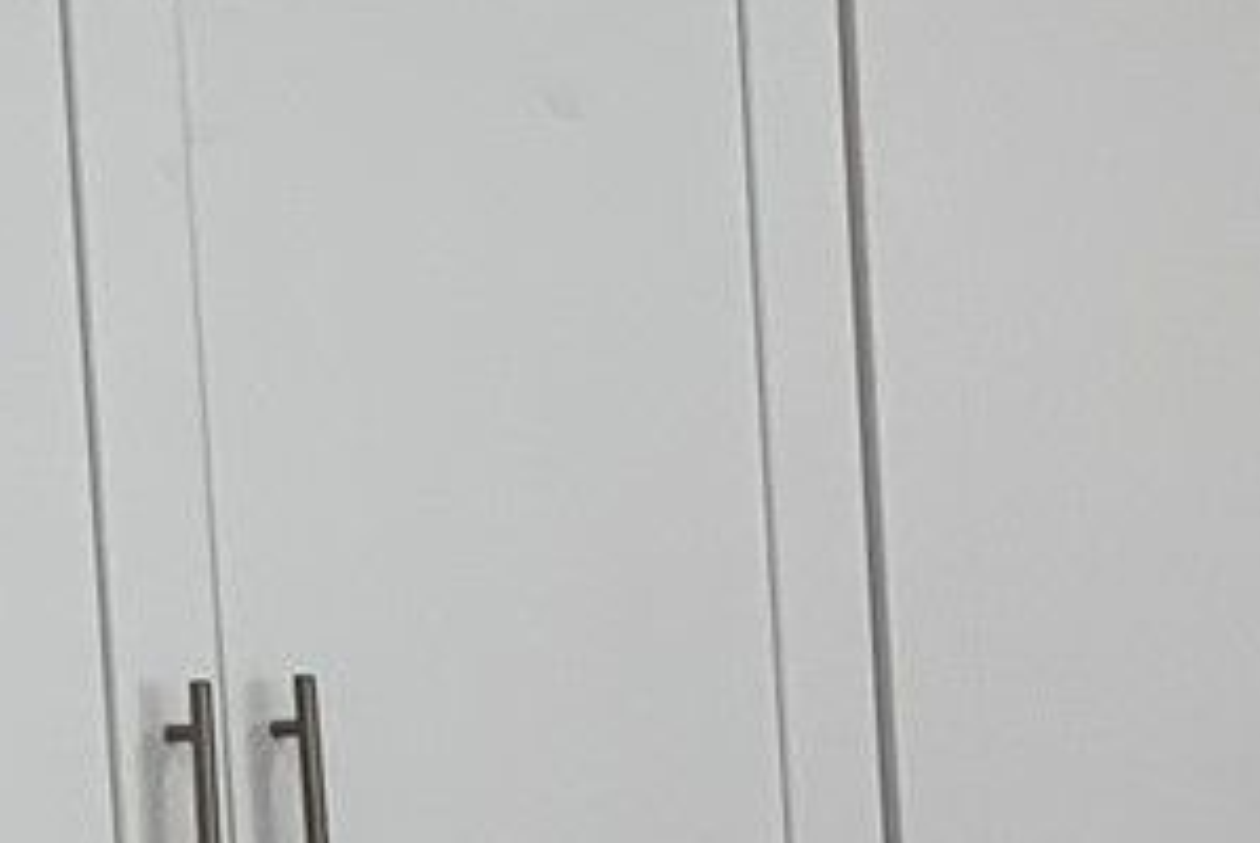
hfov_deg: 10.6
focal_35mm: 185
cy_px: 2070
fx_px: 6481
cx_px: 2103
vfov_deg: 7.0
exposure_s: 1/120
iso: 64
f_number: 1.8
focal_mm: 4.25
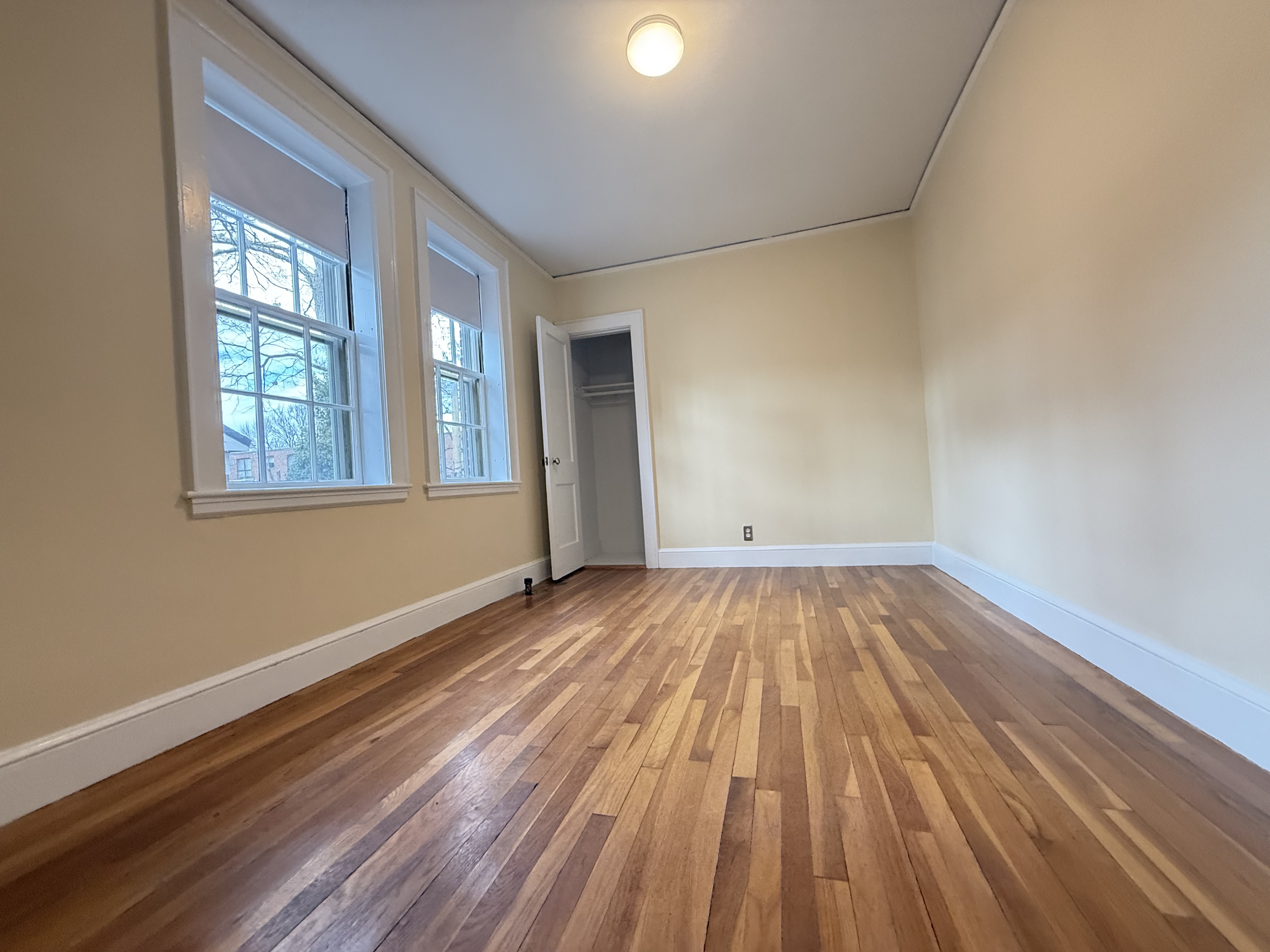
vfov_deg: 85.7
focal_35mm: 14
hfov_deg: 102.1
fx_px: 514
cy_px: 476
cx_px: 635
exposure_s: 1/120
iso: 500
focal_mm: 2.22
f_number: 2.2
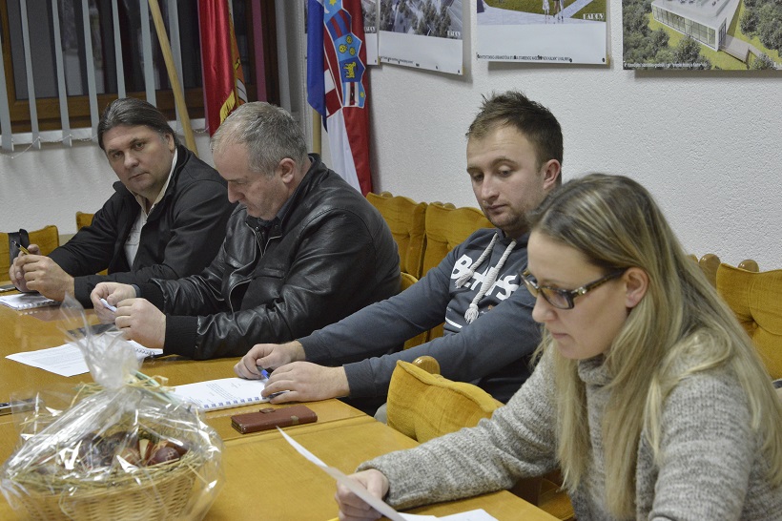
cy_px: 260
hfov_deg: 29.7
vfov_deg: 20.0
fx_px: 1476
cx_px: 391
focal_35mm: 68
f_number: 5.6
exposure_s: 1/125
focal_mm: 68
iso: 6400
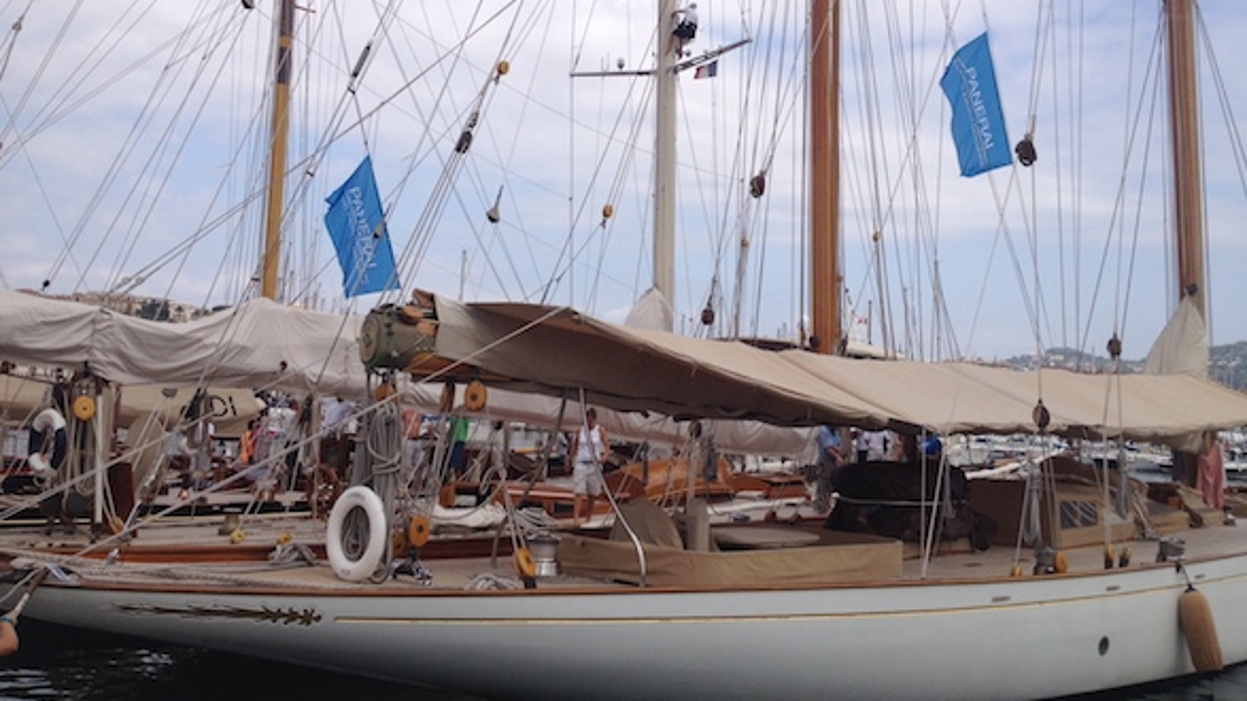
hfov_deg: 51.6
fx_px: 1289
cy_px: 238
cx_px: 633
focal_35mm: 39
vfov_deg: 30.2
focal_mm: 4.28
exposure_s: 1/1783
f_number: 2.4
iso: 64
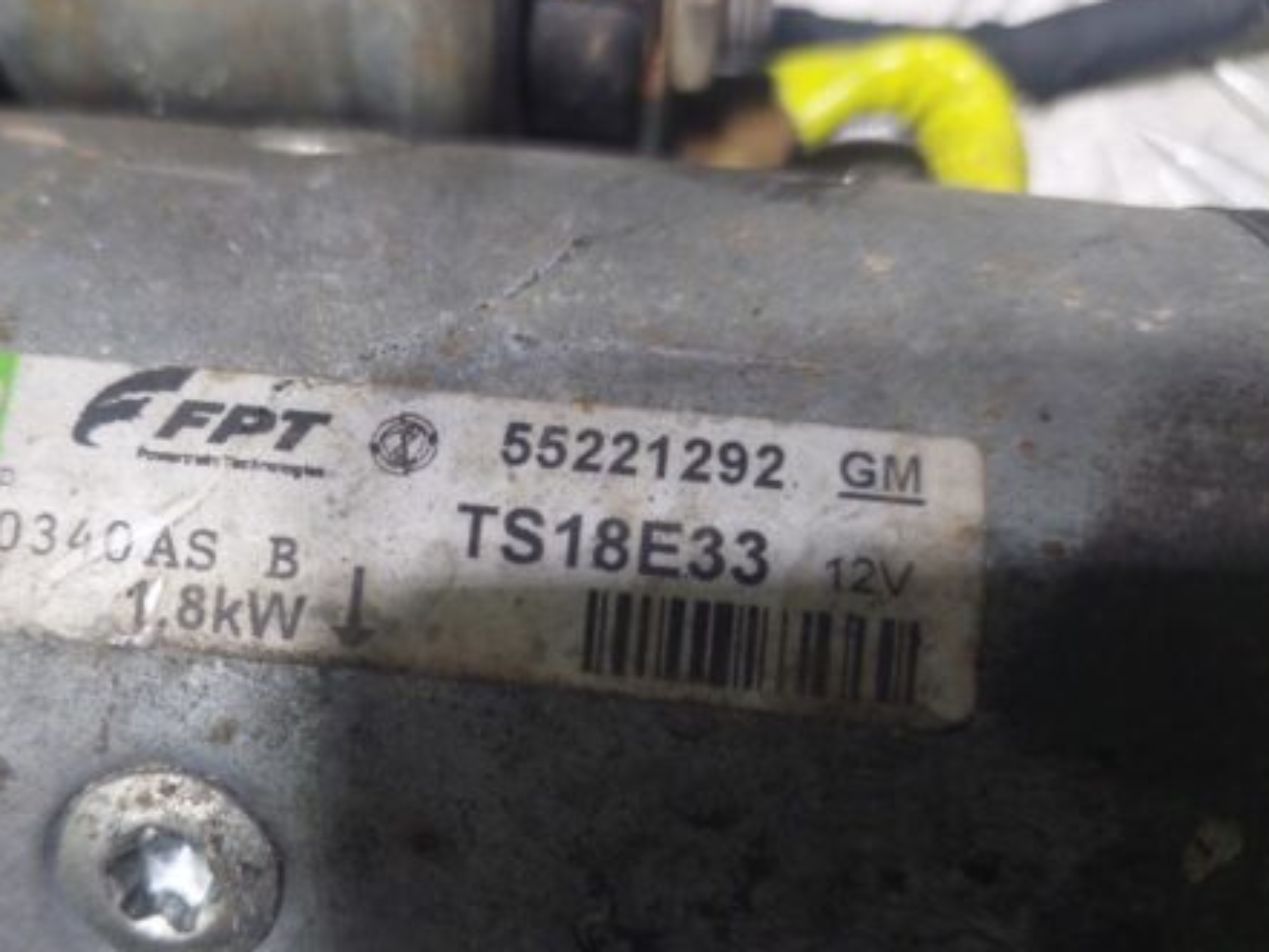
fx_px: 1247
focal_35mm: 34
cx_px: 423
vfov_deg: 41.6
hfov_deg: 52.9
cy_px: 564
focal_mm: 5.23
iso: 200
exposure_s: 1/50
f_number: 1.8
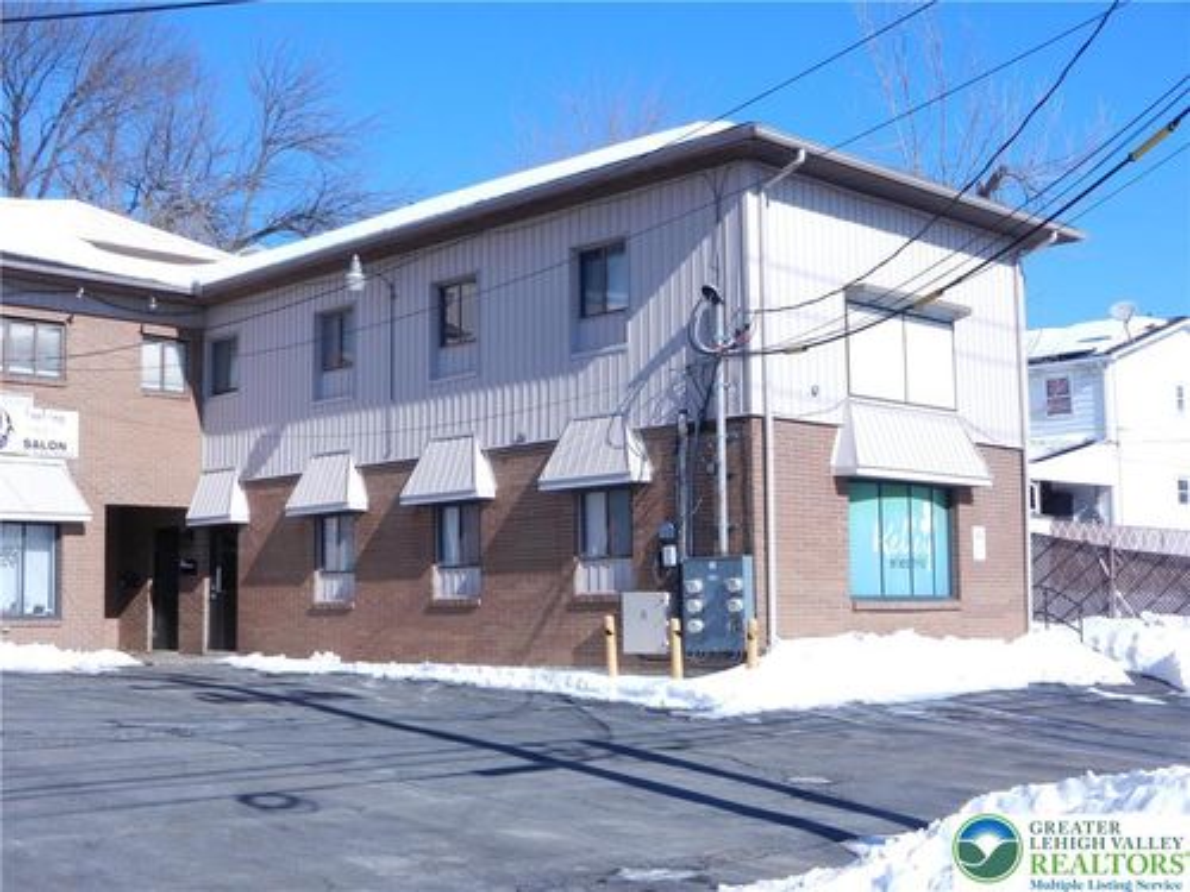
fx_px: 1547
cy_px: 446
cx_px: 595
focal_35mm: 45
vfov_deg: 32.2
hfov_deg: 42.1
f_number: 4.2
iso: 160
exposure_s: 1/1250
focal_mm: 8.2
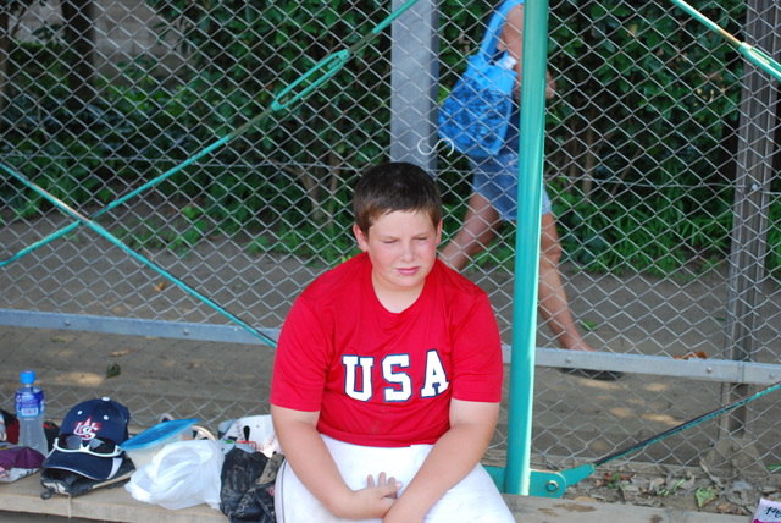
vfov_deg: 20.7
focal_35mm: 66
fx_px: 1433
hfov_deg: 30.5
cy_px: 262
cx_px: 390
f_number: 5.3
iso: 200
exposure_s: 1/125
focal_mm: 44
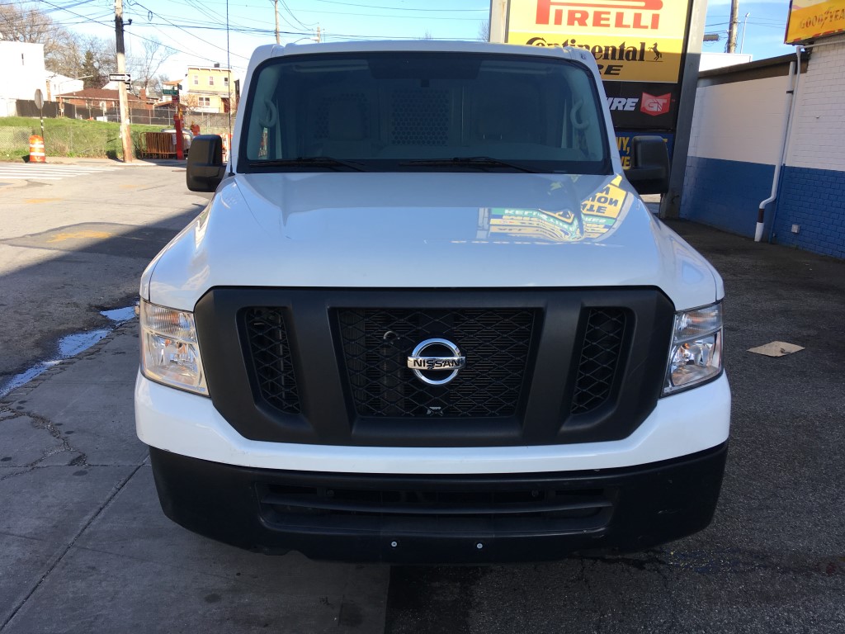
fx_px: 708
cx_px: 422
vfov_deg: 48.2
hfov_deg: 61.7
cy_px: 317
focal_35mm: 29
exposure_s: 1/509
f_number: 2.2
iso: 25
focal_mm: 4.15
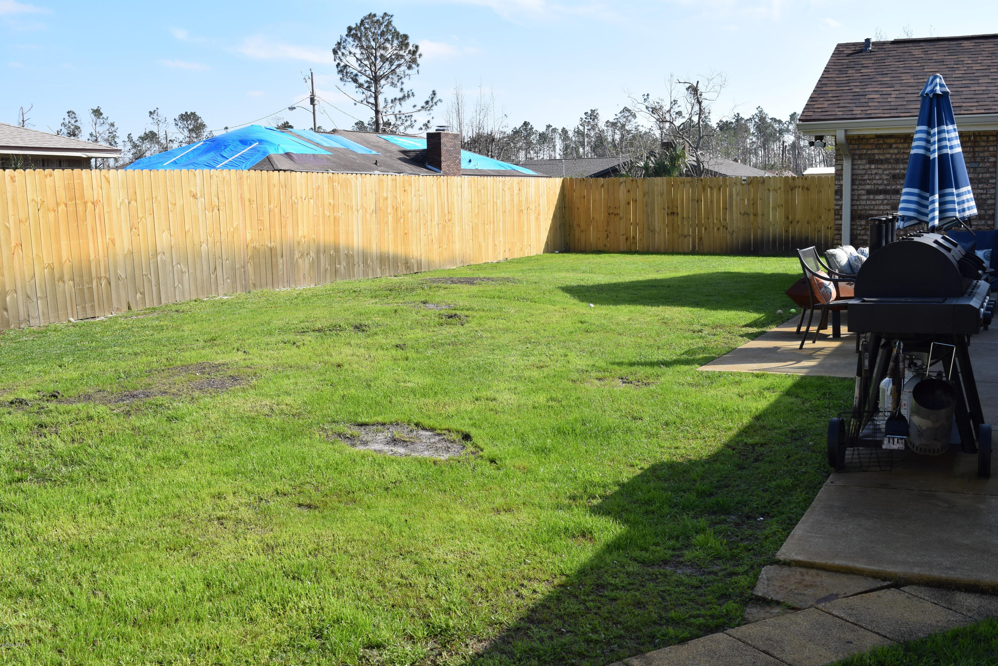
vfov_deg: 33.0
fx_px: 1123
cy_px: 333
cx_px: 499
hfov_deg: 47.9
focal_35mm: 40
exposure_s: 1/320
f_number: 9
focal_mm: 27
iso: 200
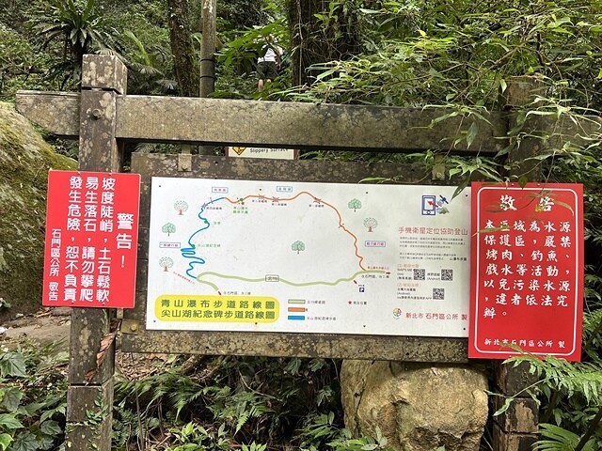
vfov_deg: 53.1
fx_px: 452
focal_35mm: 26
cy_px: 226
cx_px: 301
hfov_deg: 67.3
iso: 50
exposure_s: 1/121
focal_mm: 5.7
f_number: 1.5
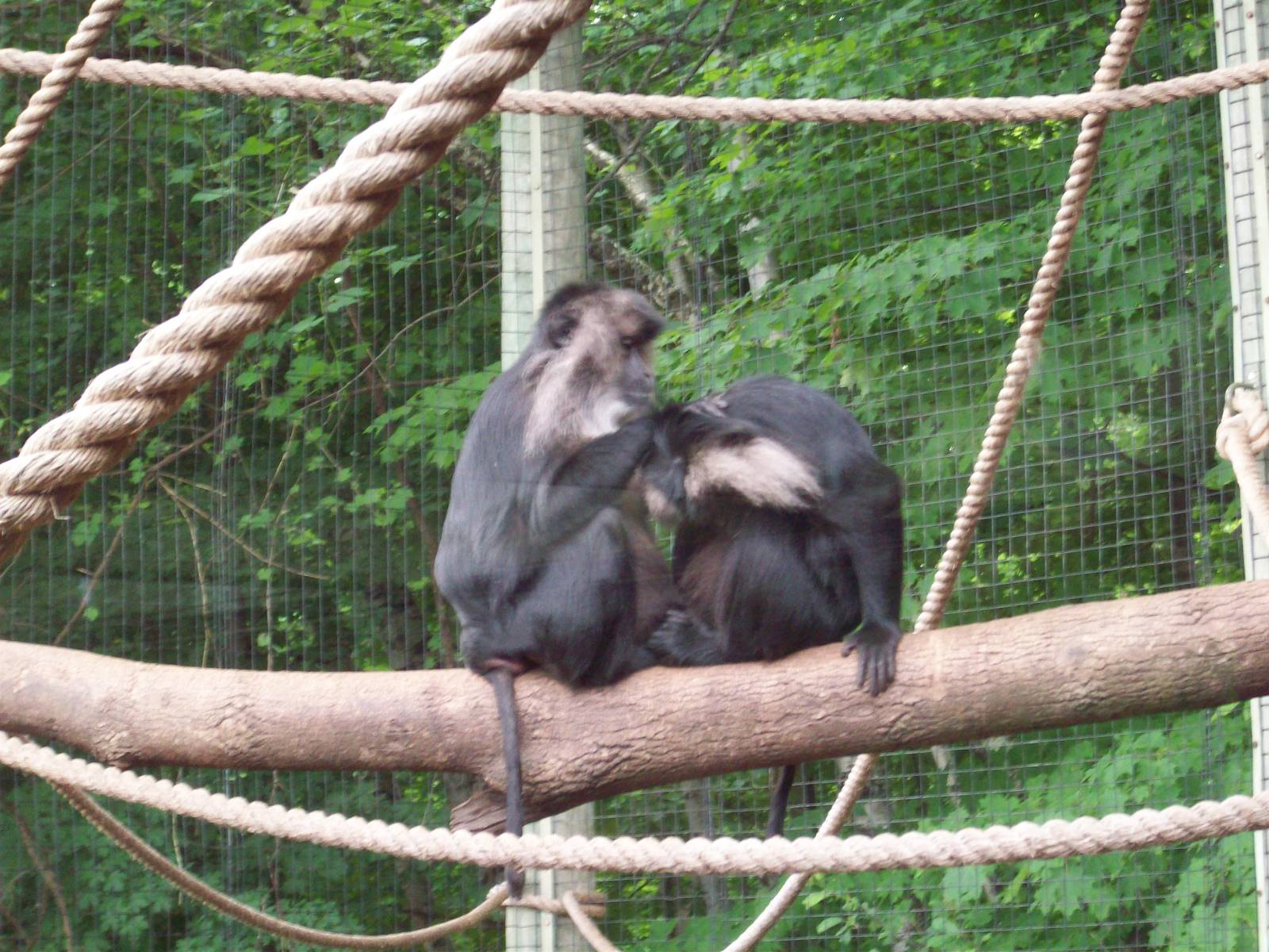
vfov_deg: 13.3
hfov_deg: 17.7
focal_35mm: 111
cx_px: 634
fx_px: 4069
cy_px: 476
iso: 160
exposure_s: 1/12.3
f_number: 5.2
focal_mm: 18.6
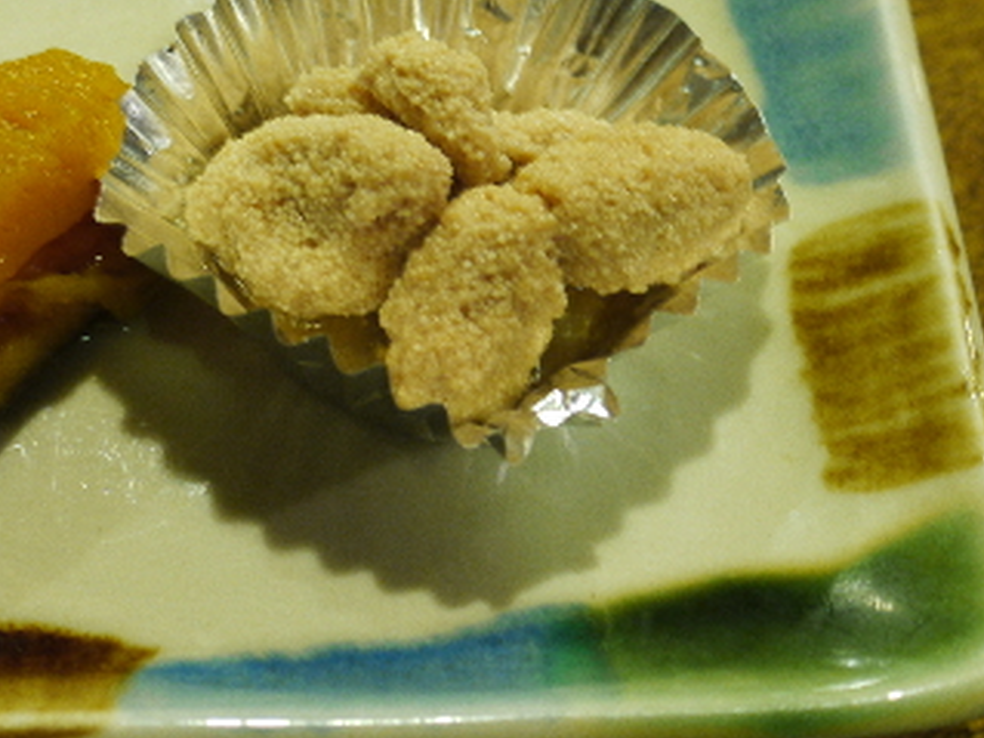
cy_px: 204
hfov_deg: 24.5
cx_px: 287
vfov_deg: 18.6
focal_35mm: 79
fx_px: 2245
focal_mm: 21
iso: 400
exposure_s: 1/5
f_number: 4.5
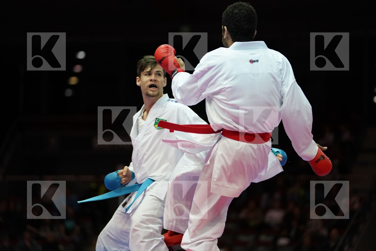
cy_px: 126
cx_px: 188
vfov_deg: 10.5
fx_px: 1368
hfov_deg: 15.6
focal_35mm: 131
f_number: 2.8
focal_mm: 131
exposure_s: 1/1000
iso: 3200
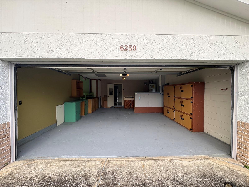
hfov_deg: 102.1
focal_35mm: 14
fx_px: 101
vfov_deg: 85.7
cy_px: 94
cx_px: 124
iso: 64
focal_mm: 2.22
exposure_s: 1/255
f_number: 2.2
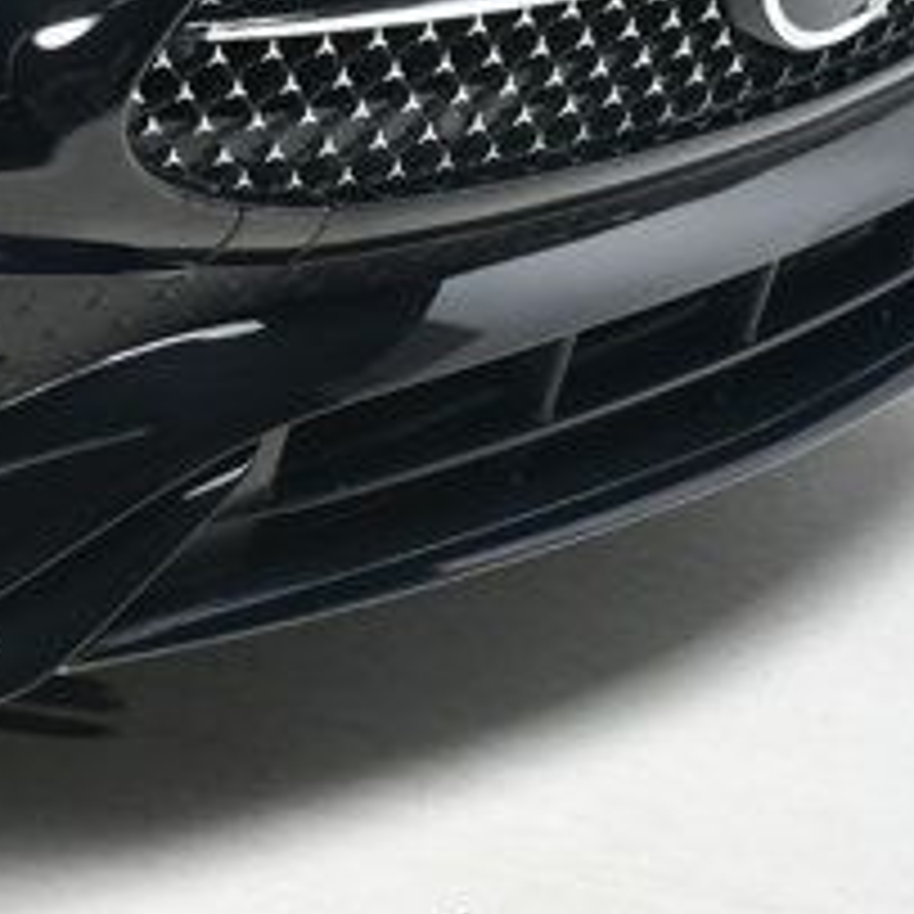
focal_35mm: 154
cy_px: -351
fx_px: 4600
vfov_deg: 11.0
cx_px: -792
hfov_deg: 10.6
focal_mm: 24
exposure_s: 1/160
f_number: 9
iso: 100
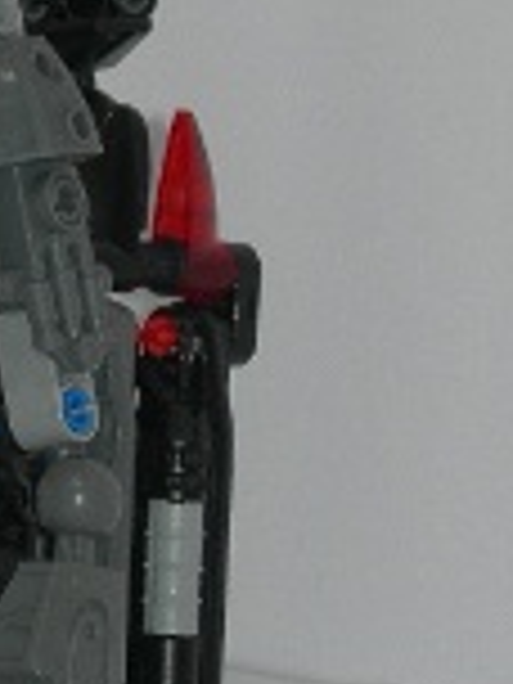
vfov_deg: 6.3
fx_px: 6145
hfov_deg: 4.8
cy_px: -86
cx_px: -230
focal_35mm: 311
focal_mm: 17
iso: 50
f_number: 4
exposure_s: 1/60.1
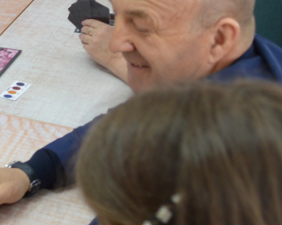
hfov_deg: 17.9
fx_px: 785
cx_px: -158
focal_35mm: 94
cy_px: 1
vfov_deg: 16.0
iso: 400
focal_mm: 18
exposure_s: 1/60
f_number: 4
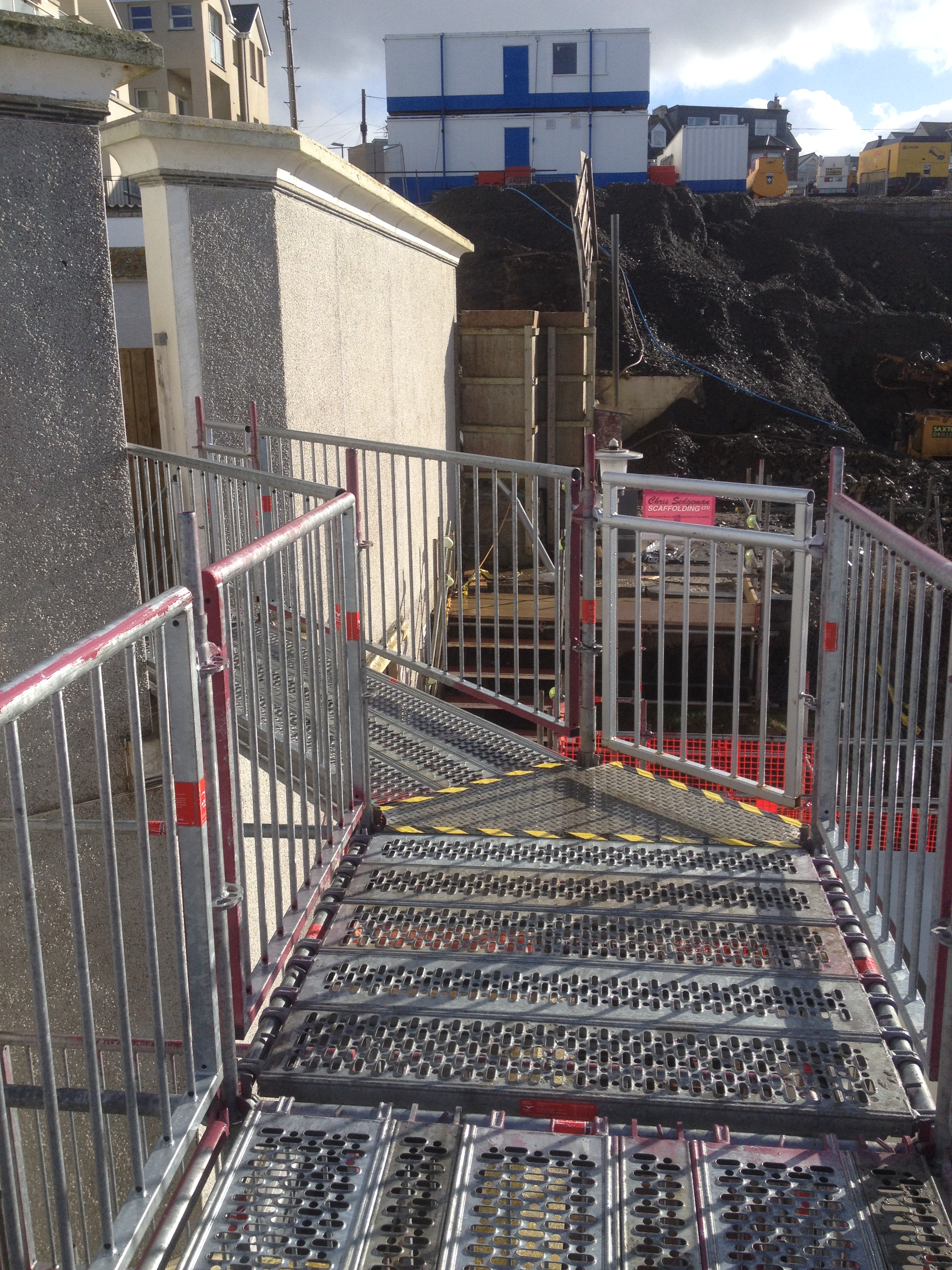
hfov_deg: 40.7
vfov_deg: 52.6
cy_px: 635
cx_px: 476
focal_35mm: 35
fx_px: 1283
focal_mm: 4.28
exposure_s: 1/1453
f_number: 2.4
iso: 50
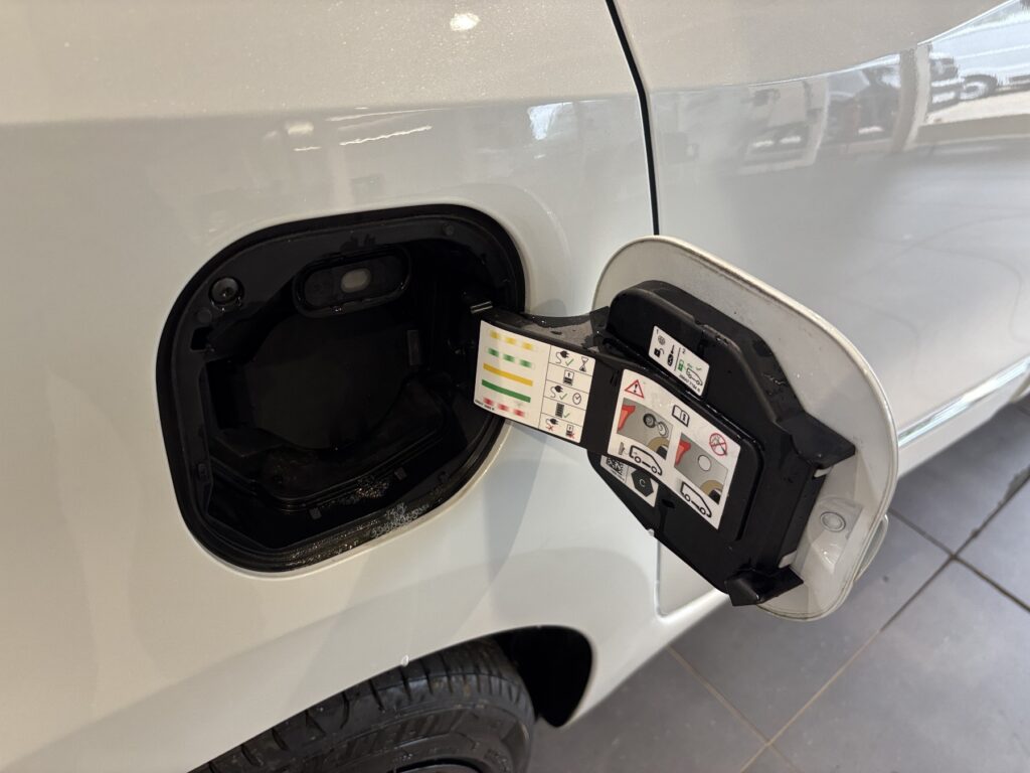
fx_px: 774
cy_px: 386
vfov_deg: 53.1
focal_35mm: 26
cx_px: 515
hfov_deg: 67.3
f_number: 1.6
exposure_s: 1/50
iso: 250
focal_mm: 5.96
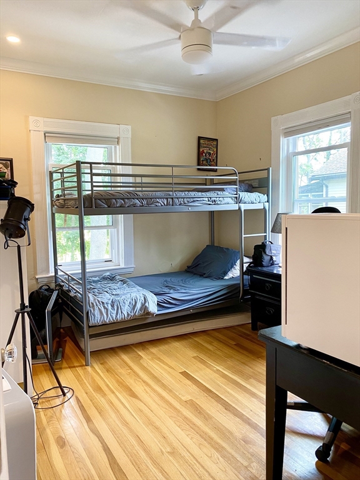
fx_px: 361
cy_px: 240
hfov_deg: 53.1
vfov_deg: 67.3
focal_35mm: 26
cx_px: 180
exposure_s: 1/60
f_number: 1.8
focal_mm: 4.25
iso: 160
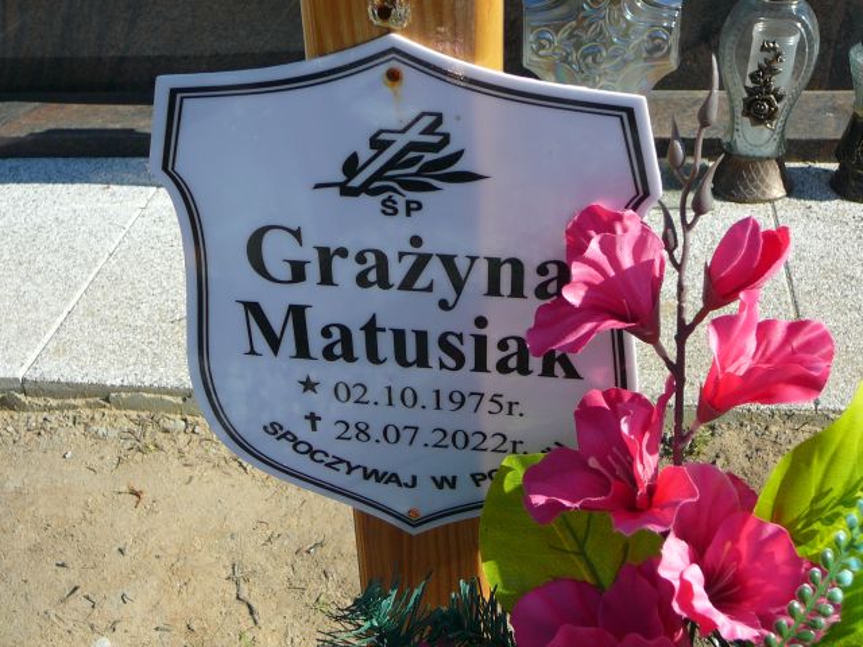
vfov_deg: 30.9
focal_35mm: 47
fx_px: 1172
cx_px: 432
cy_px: 324
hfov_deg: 40.4
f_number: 3.3
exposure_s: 1/800
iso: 80
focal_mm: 7
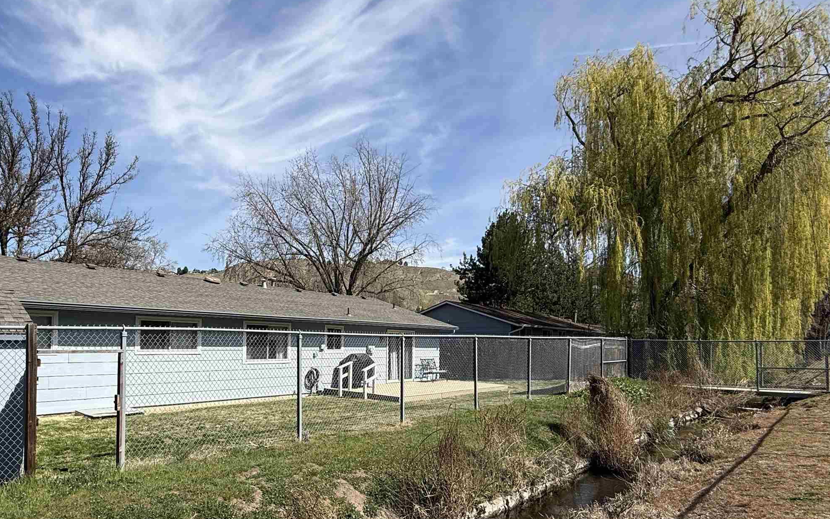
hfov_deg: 75.8
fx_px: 520
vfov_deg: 52.3
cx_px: 312
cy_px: 330
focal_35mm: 23
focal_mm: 2.22
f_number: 2.2
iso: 50
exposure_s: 1/2024
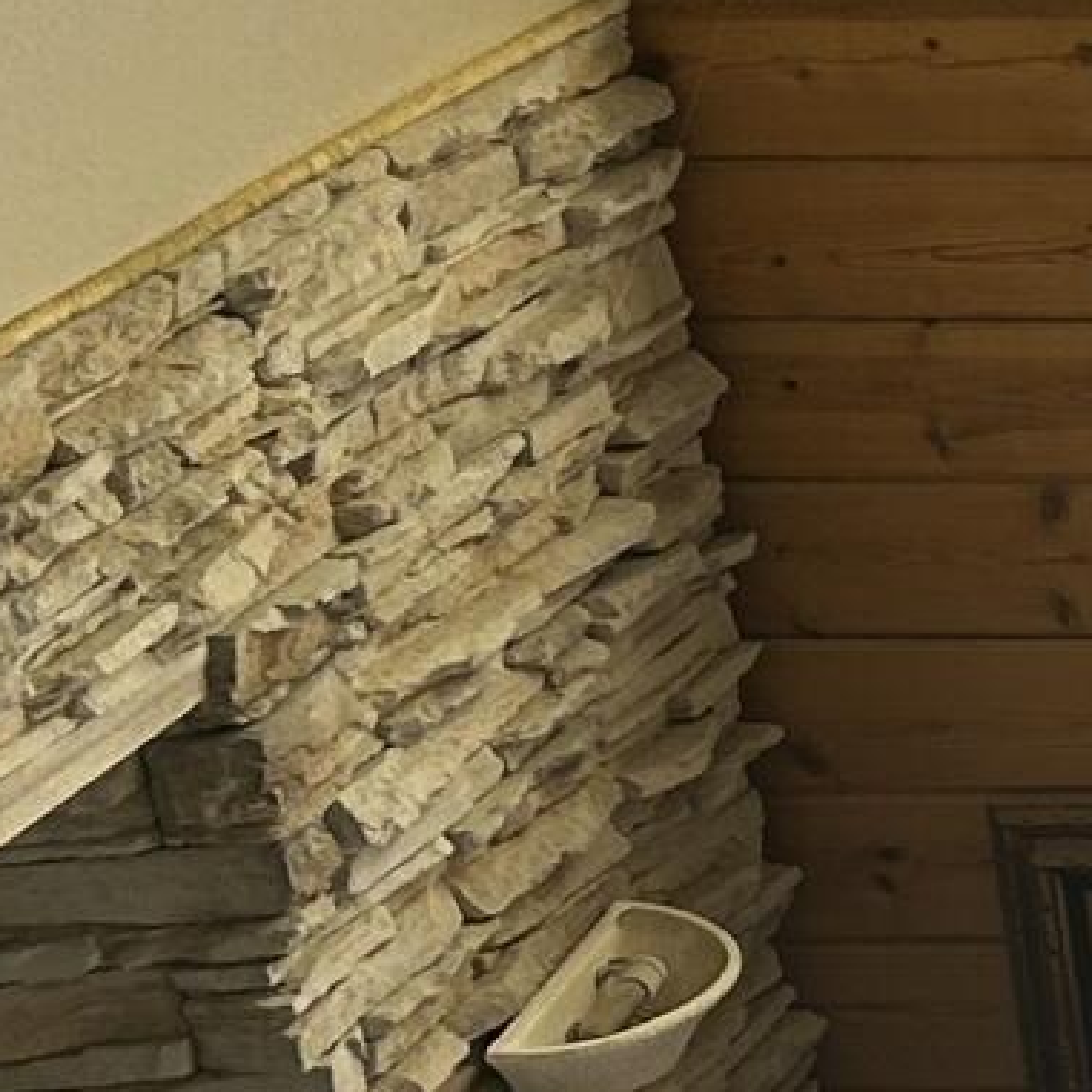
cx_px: 2479
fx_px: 6460
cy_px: 739
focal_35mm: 181
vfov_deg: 9.7
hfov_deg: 8.9
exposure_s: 1/121
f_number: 1.5
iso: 40
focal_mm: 5.7
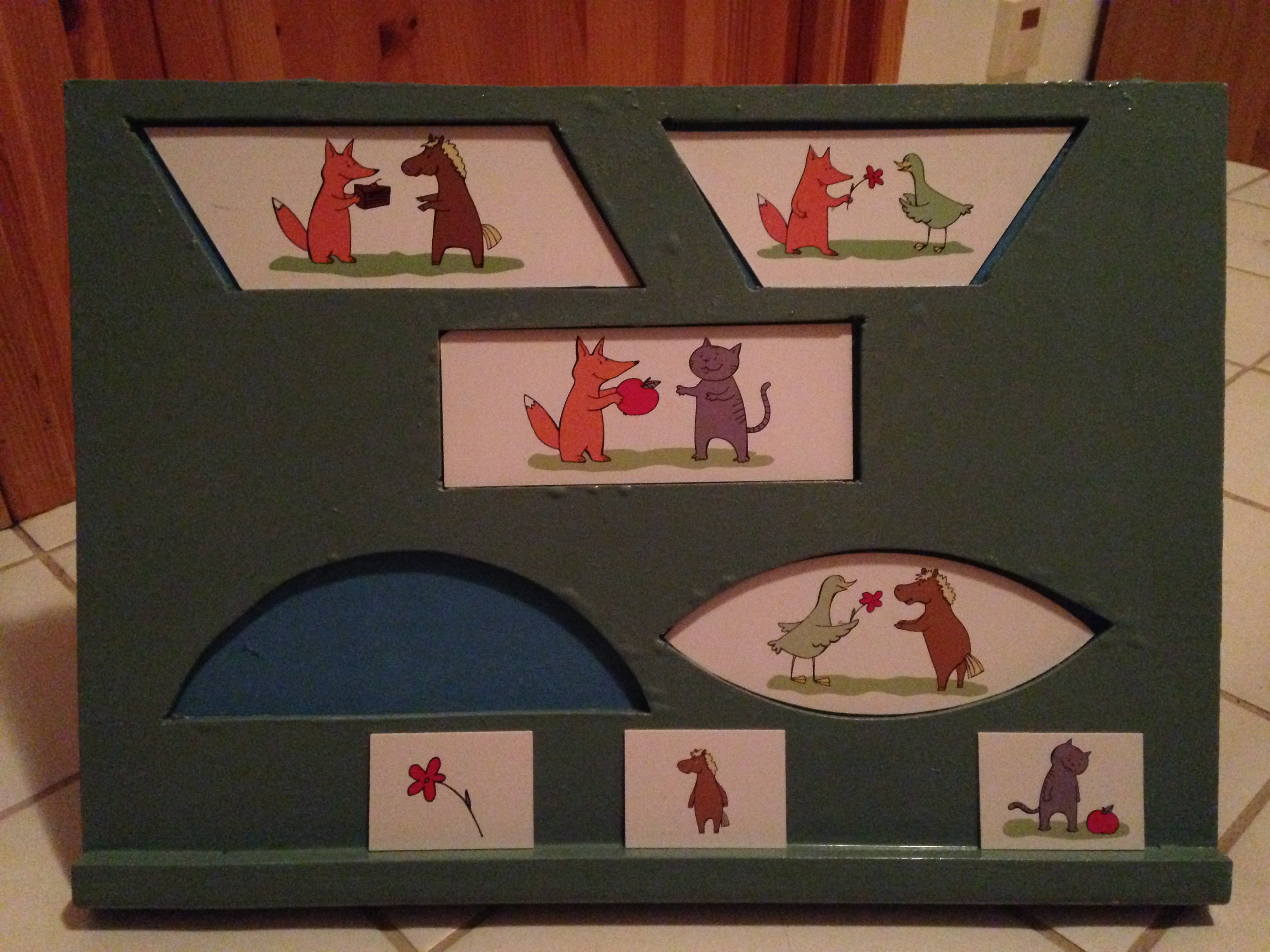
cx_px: 635
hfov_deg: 55.4
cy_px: 476
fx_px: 1211
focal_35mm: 33
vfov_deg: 42.9
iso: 800
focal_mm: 4.12
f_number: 2.4
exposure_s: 1/15
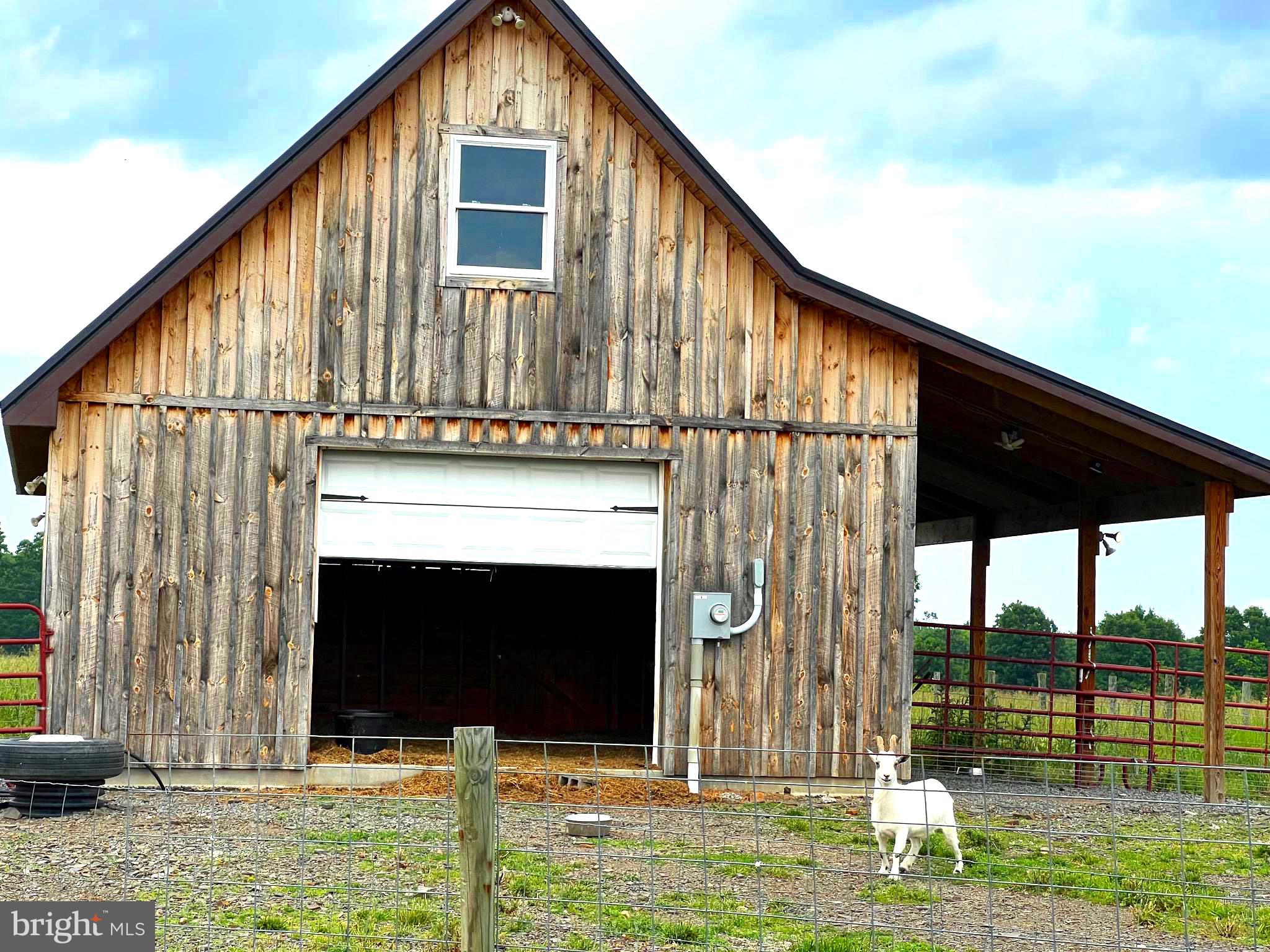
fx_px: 2825
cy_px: 476
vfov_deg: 19.1
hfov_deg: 25.3
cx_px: 635
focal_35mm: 77
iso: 32
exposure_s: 1/494
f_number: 2.8
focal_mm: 9
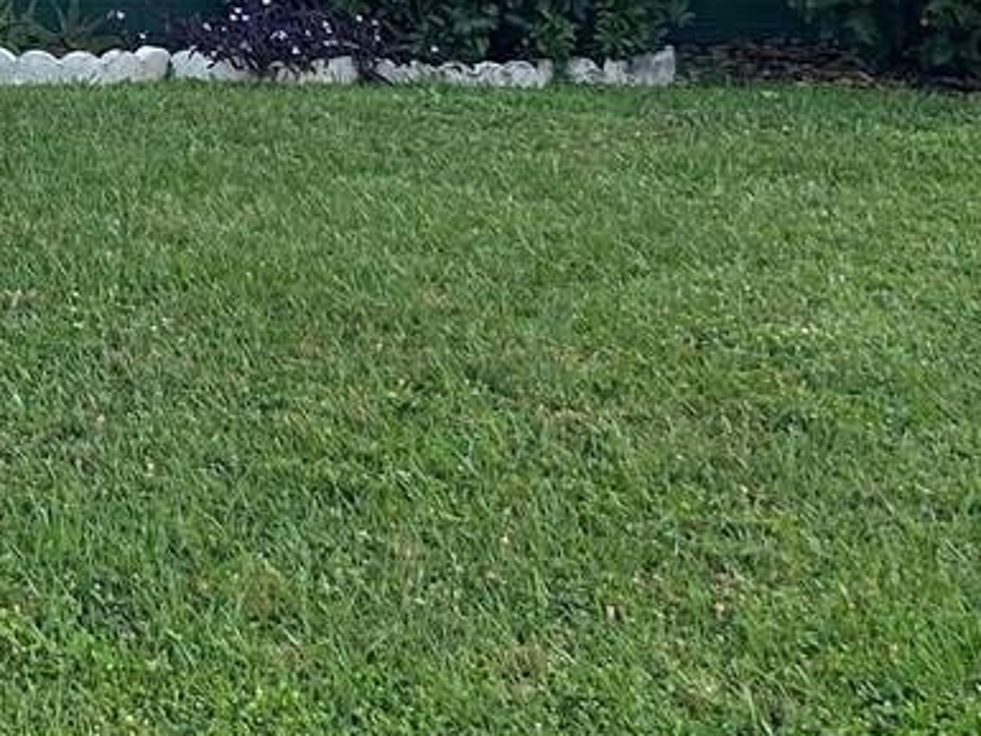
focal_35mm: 108
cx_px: -466
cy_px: -438
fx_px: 3062
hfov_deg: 16.6
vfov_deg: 12.8
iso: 50
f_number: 1.5
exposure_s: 1/2571
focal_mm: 5.7
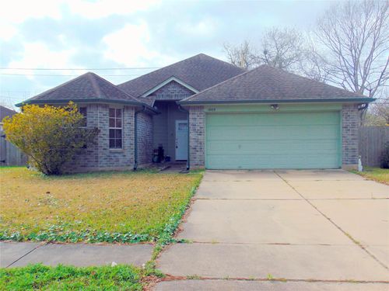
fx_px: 393
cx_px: 194
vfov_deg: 40.7
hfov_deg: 52.6
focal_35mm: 35
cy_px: 146
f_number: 8.3
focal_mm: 6.3
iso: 80
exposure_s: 1/250
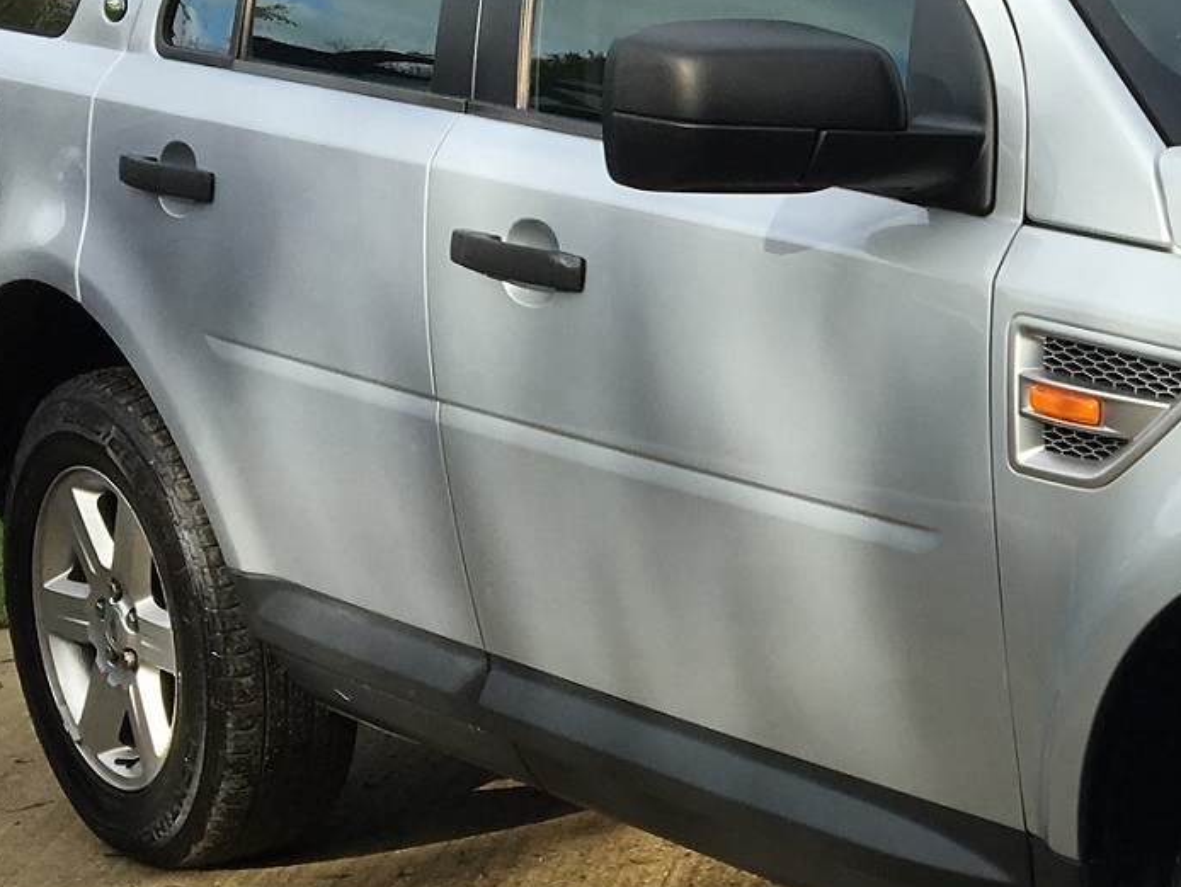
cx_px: 1414
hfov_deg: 19.6
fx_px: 3208
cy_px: 628
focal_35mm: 94
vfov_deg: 15.7
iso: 25
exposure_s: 1/864
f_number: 2.2
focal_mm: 4.15
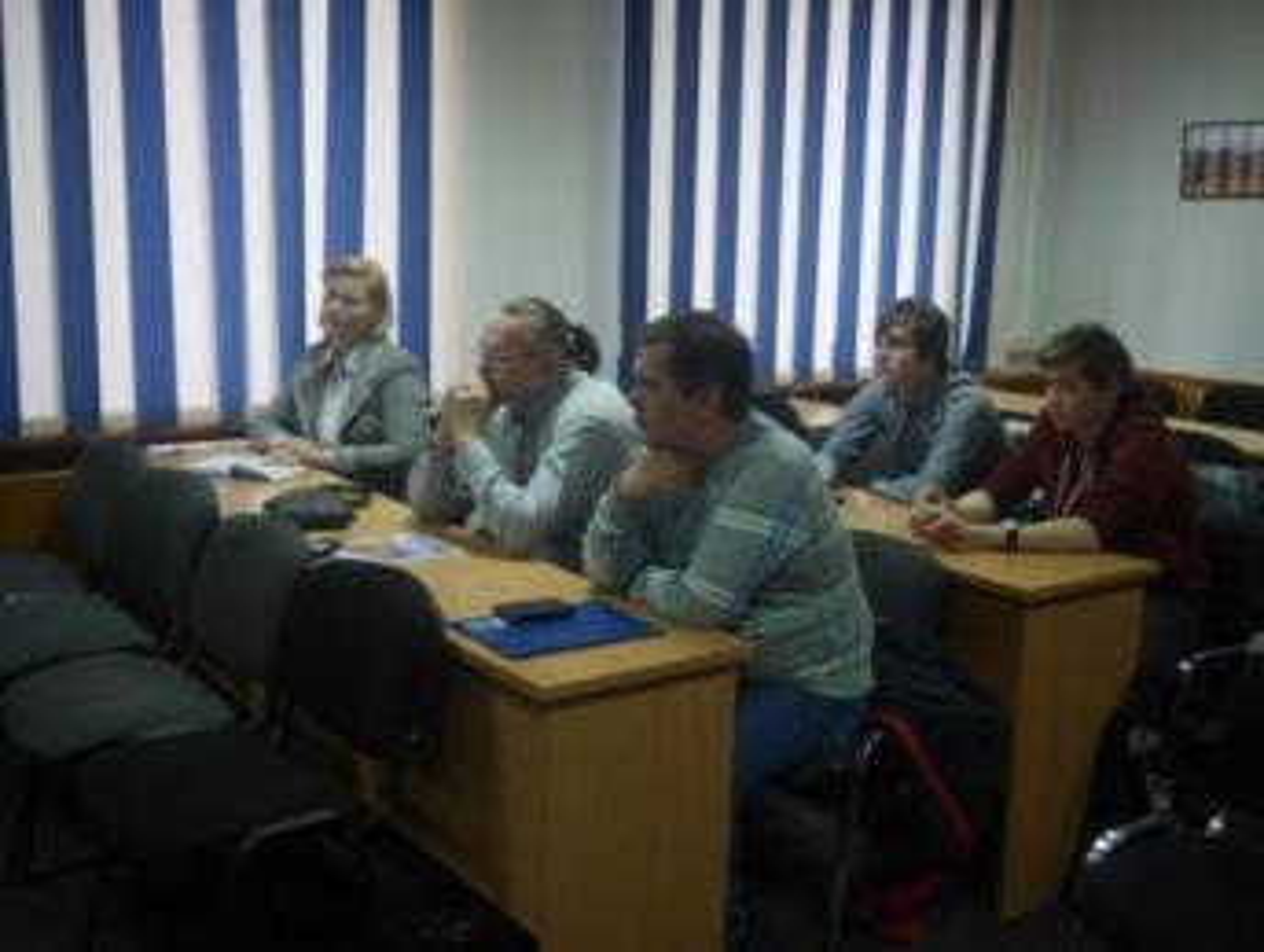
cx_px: 632
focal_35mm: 40
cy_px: 476
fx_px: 1463
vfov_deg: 36.0
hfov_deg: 46.7
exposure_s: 1/60
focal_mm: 20
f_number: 1.7
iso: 200
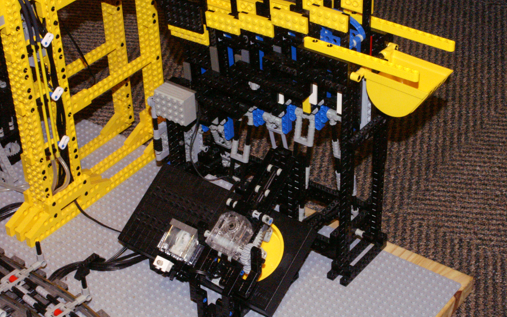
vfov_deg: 16.3
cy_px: 146
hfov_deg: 25.8
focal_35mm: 80
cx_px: 266
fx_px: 1105
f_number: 22
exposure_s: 1/25
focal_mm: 50
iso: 3200
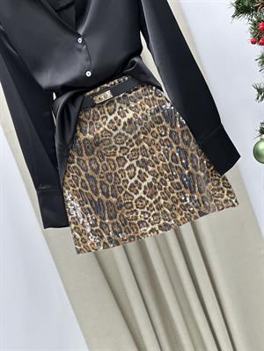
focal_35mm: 77
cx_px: 132
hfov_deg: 19.1
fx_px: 783
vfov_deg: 25.3
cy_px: 176
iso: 160
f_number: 2.8
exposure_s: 1/50
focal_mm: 9
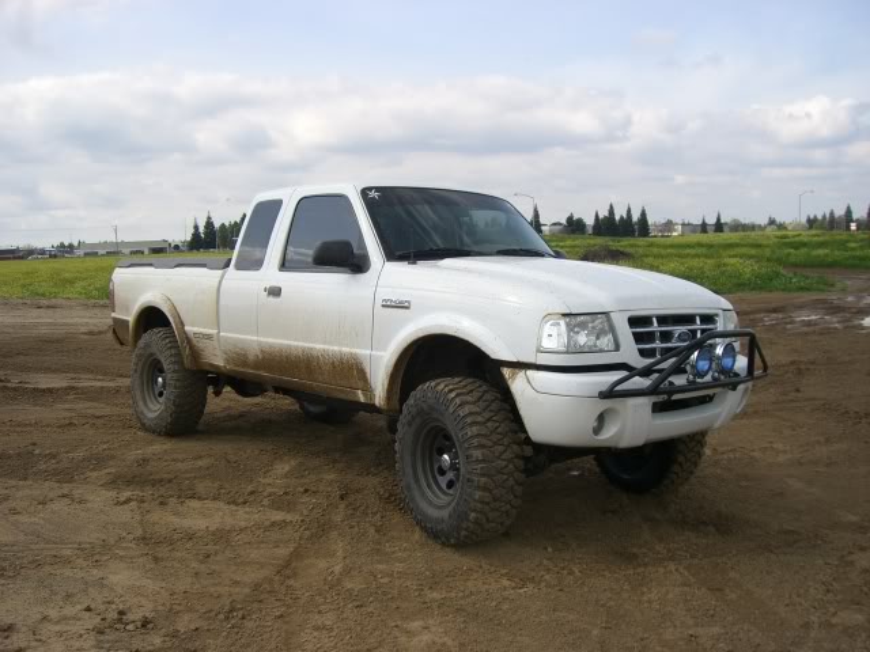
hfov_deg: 49.0
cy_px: 326
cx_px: 435
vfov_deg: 37.7
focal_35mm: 38
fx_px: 955
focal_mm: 6.2
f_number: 4.3
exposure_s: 1/800
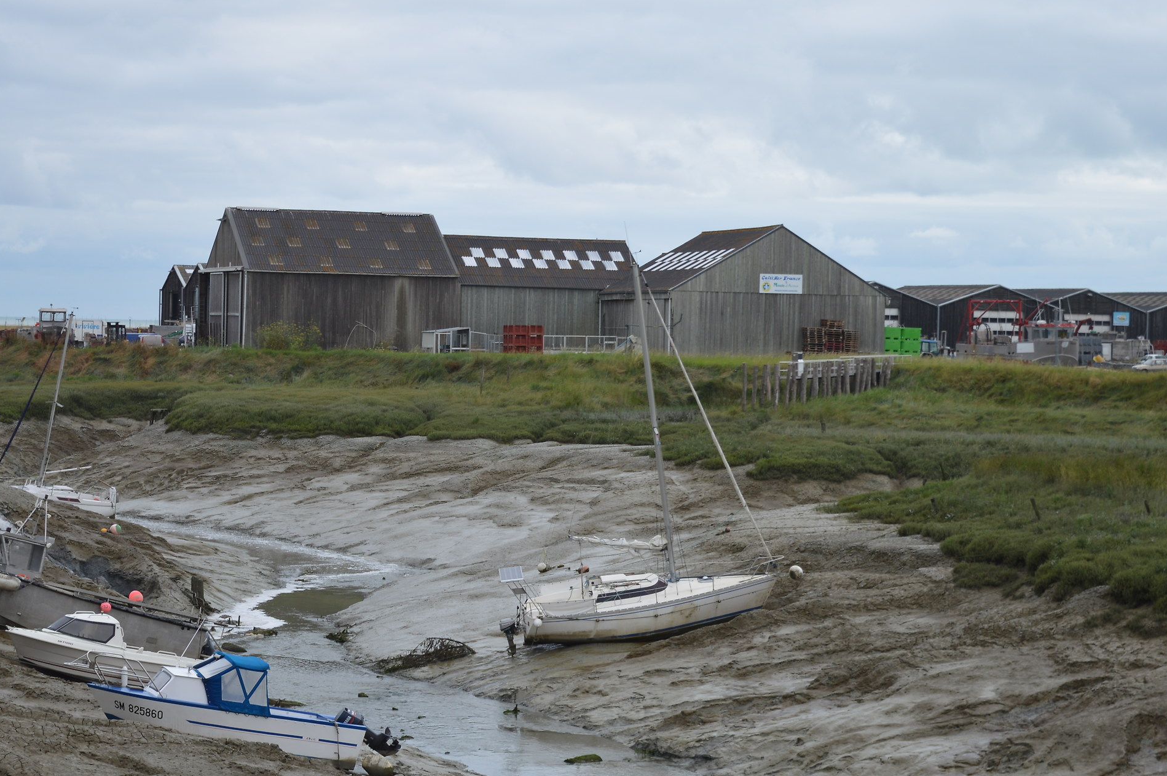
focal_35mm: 91
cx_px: 517
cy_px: 401
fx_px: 2947
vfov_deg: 15.0
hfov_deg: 22.4
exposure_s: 1/160
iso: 100
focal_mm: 48
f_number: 6.3
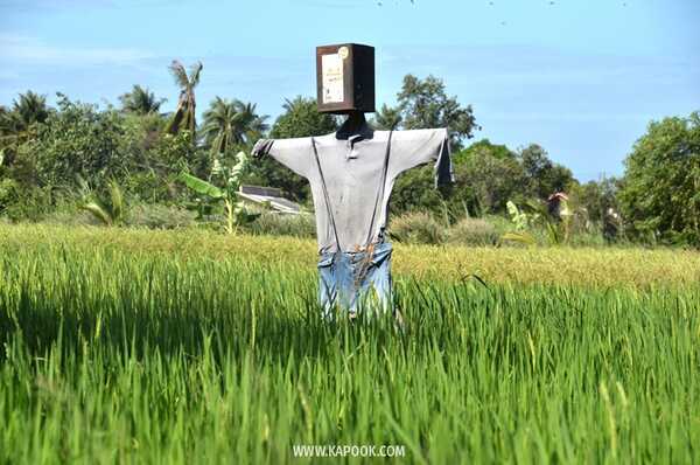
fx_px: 2330
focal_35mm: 120
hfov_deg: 17.1
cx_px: 350
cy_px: 232
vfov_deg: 11.4
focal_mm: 80
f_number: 6.3
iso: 1000
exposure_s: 1/6400
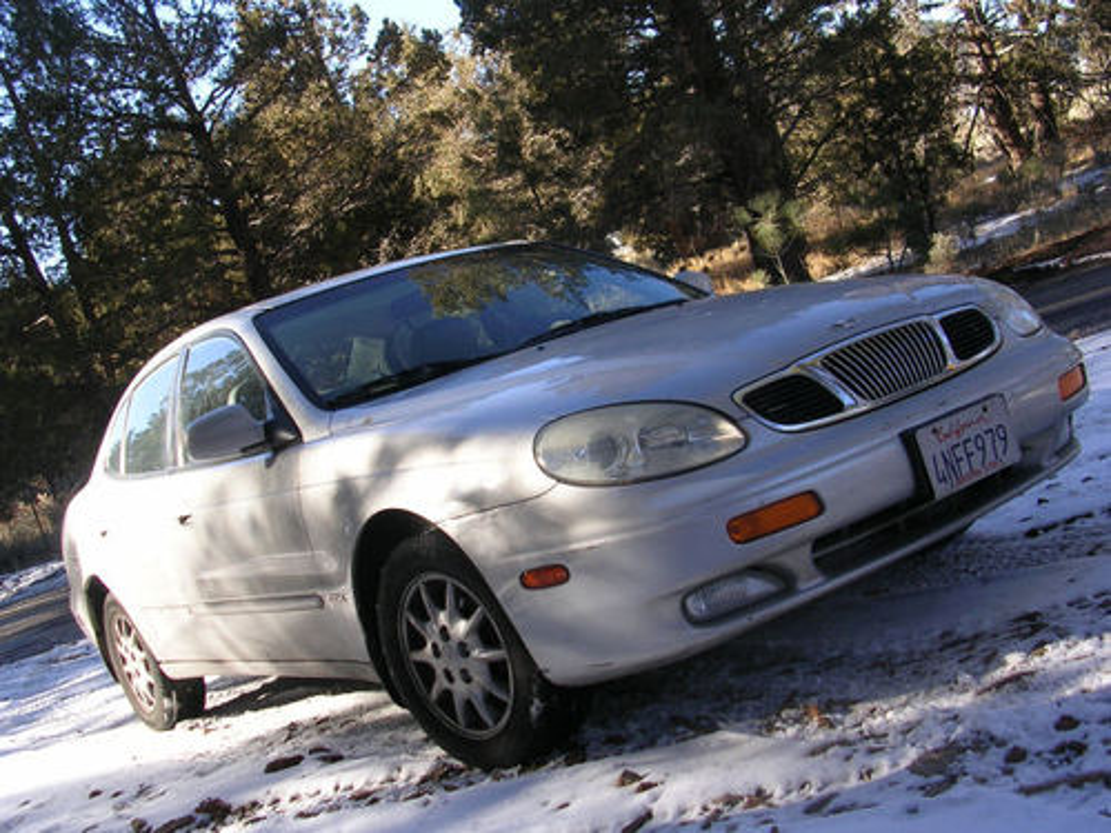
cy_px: 416
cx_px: 556
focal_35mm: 43
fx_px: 1380
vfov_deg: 33.6
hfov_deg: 43.9
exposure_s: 1/250
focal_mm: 6.6
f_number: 3
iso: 50
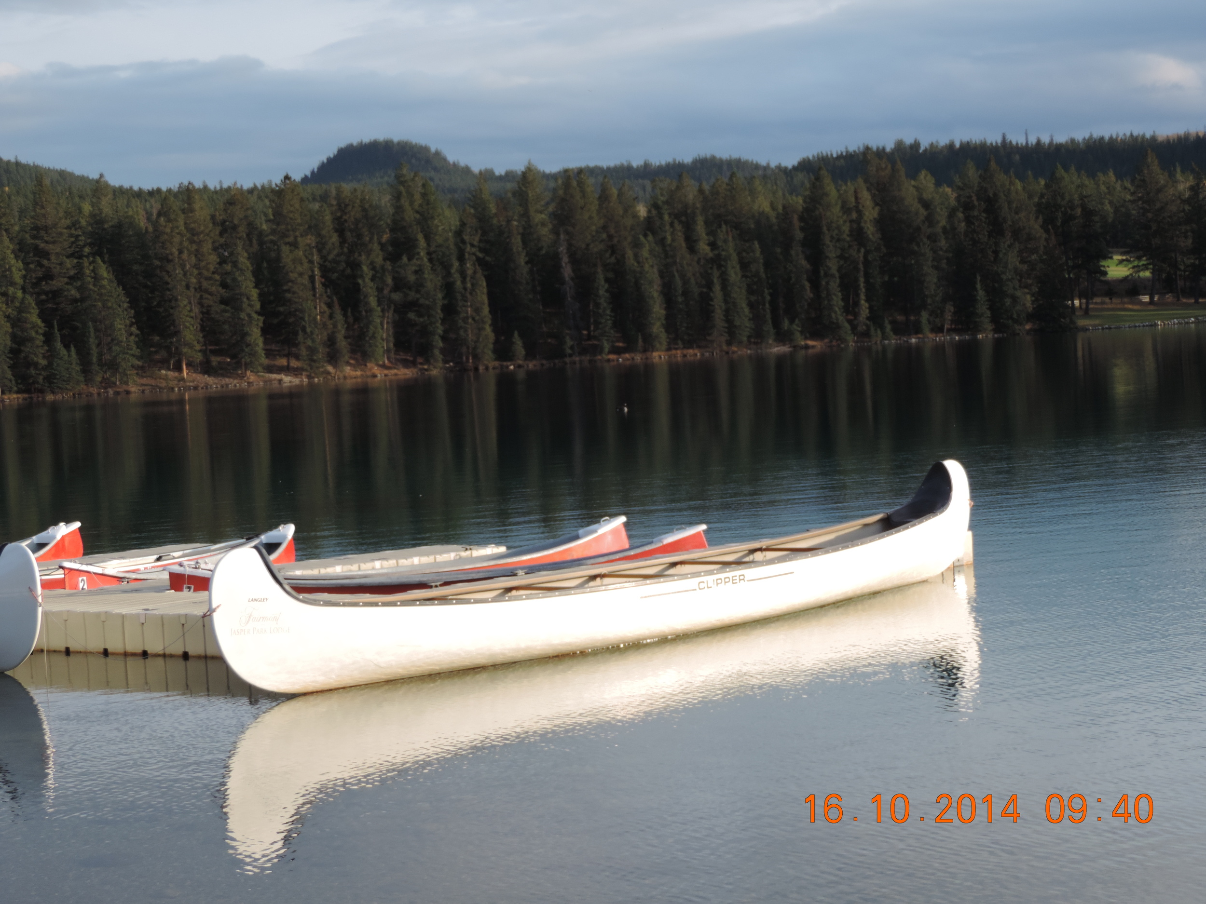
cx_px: 603
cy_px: 452
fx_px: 2961
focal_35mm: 85
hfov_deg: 23.0
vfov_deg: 17.4
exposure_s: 1/320
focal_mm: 15.1
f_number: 4
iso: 80
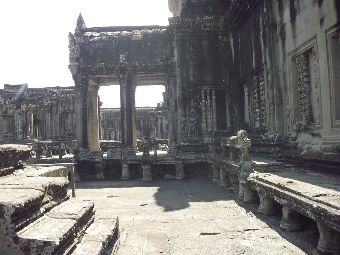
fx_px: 373
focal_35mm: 38
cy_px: 128
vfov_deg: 37.7
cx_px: 170
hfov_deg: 49.0
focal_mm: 6.2
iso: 100
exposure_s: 1/400
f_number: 2.8
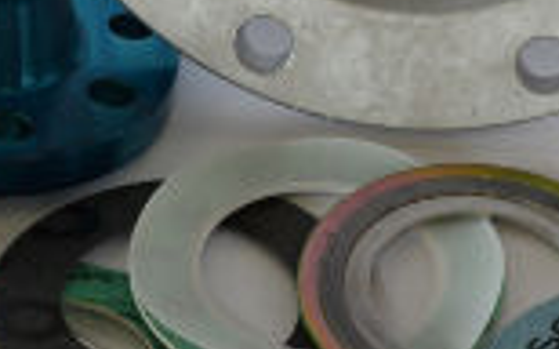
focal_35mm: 155
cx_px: 399
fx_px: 2360
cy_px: 0
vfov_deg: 8.4
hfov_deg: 13.5
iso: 400
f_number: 8
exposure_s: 1/60
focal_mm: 26
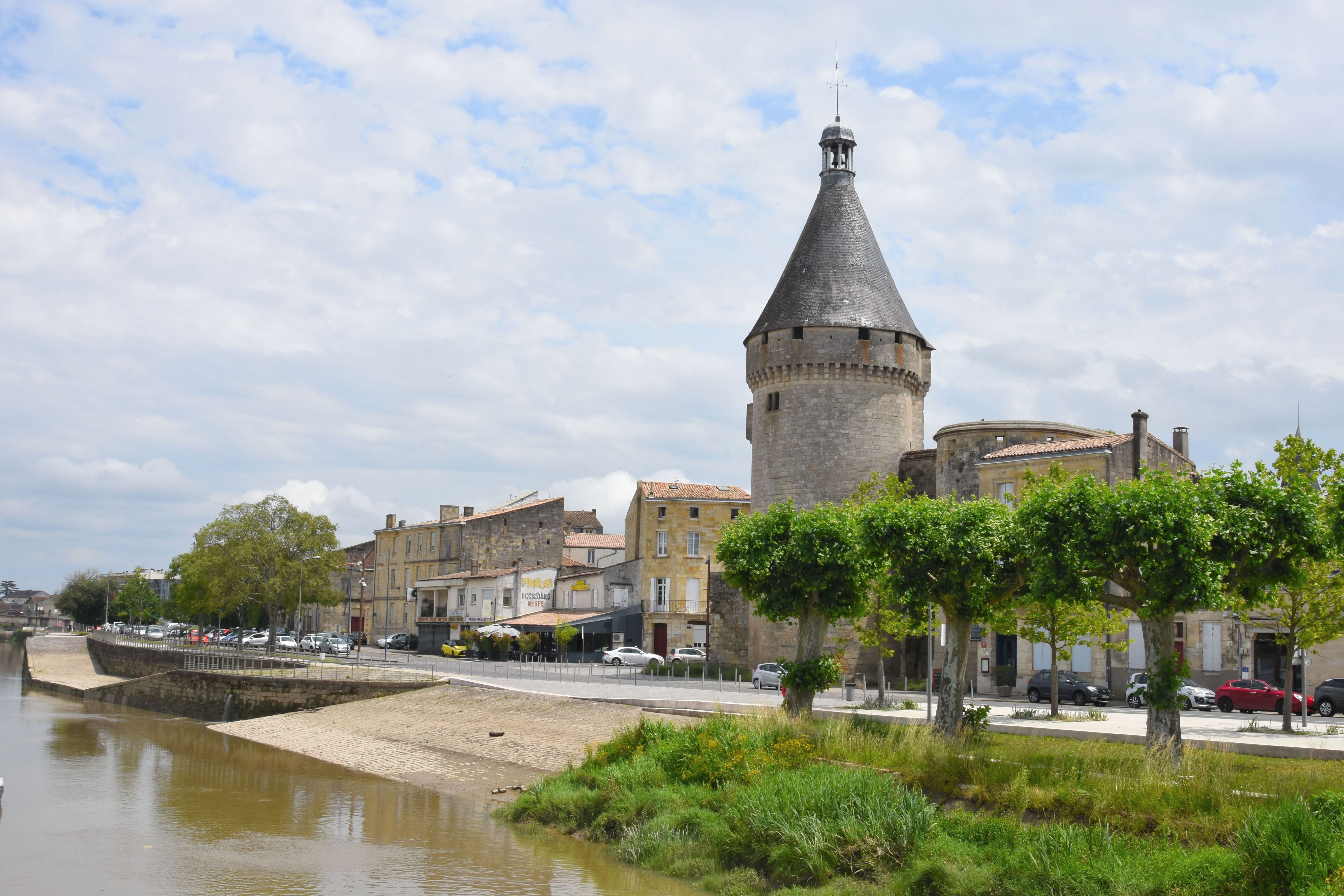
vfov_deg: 33.0
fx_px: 1512
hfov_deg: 47.9
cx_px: 672
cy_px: 448
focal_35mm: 40
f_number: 16
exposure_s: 1/160
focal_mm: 27
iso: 200
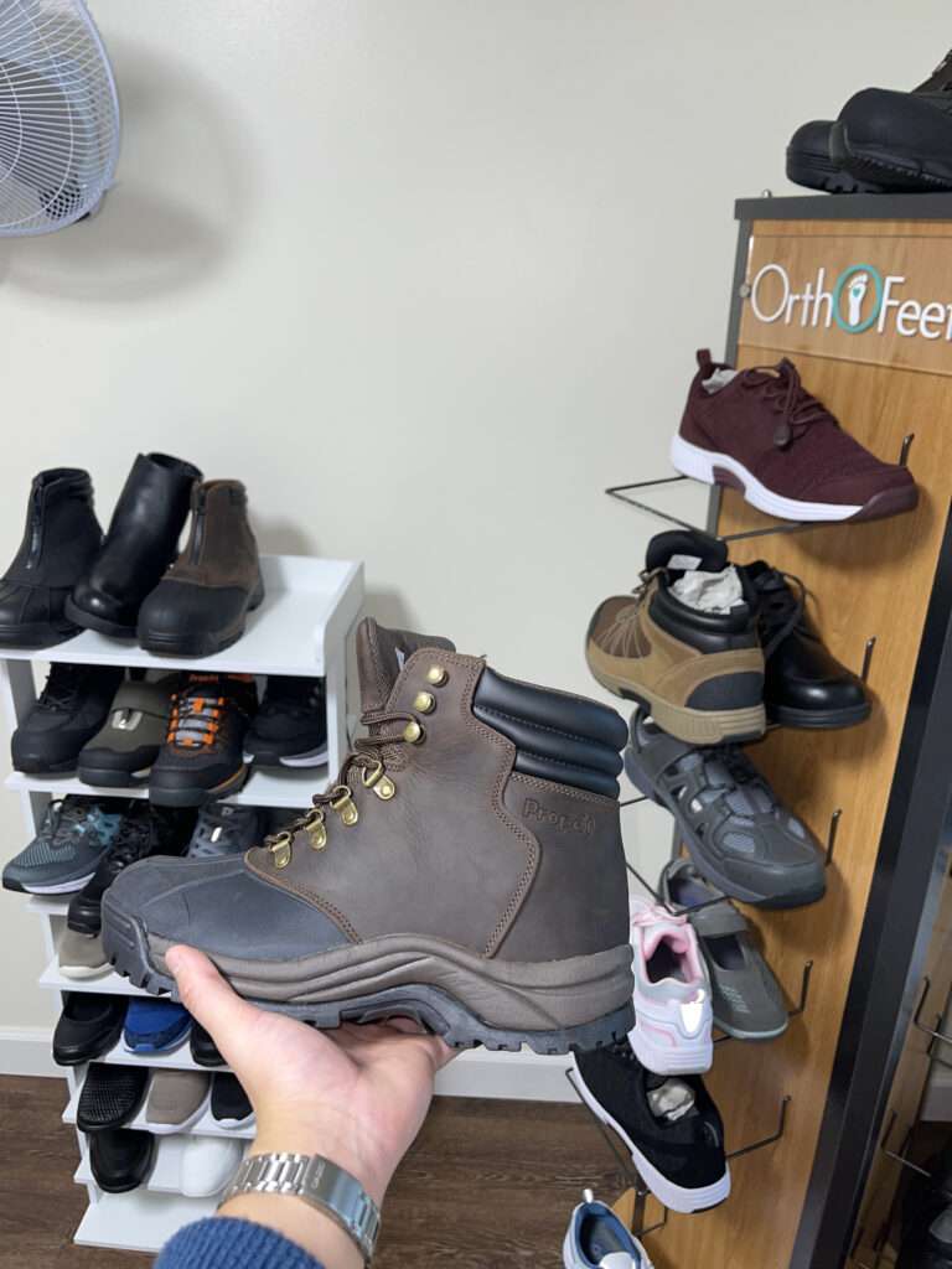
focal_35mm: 25
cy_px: 634
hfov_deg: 54.9
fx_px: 917
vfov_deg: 69.4
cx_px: 476
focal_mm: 5.1
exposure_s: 1/120
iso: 50
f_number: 1.6
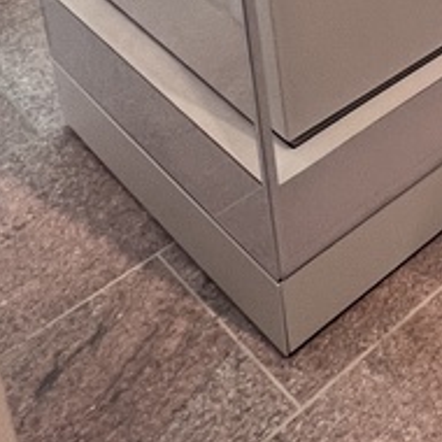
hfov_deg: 18.9
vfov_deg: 20.1
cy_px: -354
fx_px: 896
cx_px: 854
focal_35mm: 62
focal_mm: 1.57
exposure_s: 1/103
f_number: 1.8
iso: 160
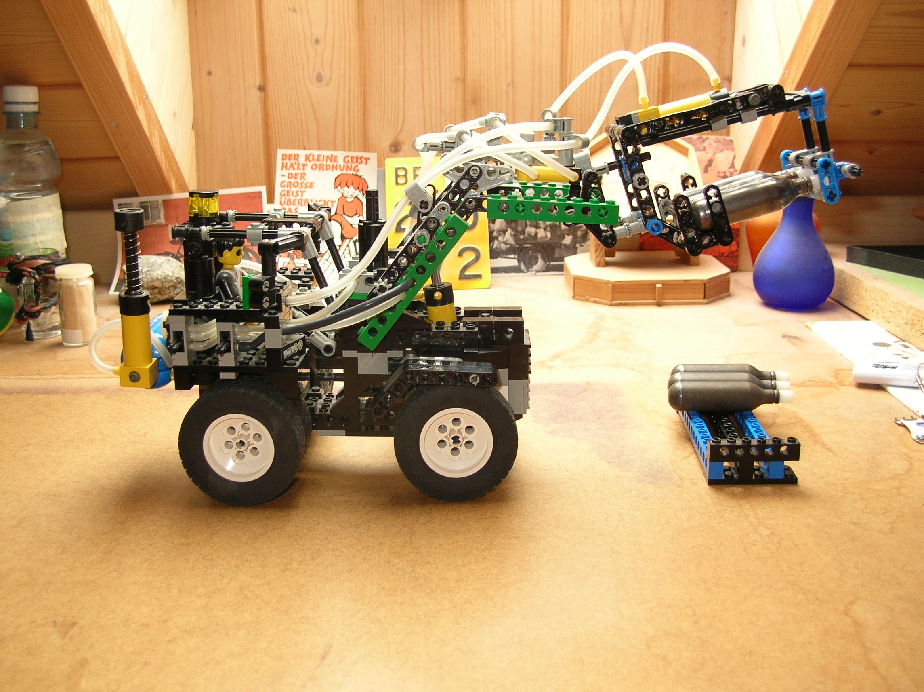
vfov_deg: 39.6
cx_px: 462
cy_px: 346
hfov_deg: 51.4
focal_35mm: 36
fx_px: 960
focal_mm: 6
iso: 50
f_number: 2.7
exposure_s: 1/30
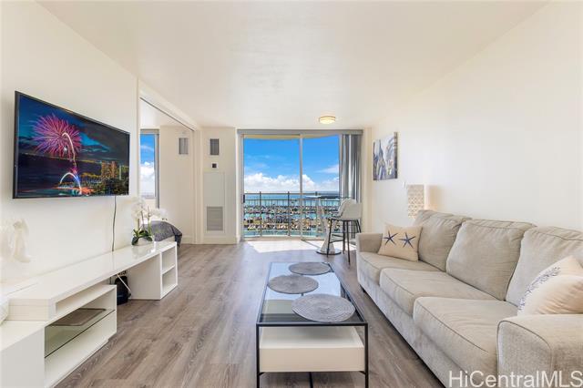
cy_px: 194
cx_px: 292
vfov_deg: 77.3
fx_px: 243
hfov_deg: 100.4
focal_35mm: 15
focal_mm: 10
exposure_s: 1/125
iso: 200
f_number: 8
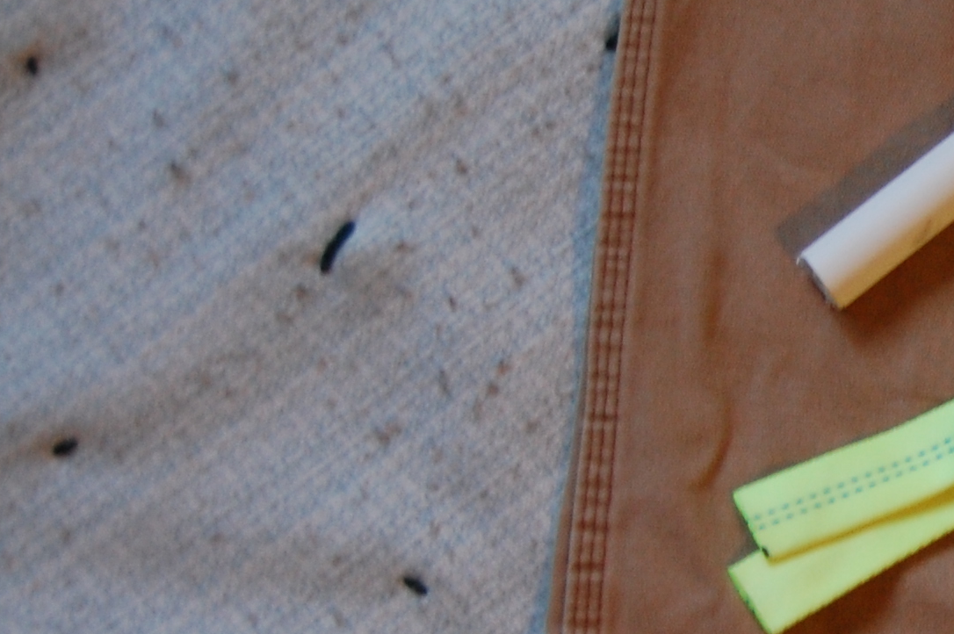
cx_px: 1259
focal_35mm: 108
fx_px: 2859
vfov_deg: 12.6
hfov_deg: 17.7
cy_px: 408
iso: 640
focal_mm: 26
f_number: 4.2
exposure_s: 1/30
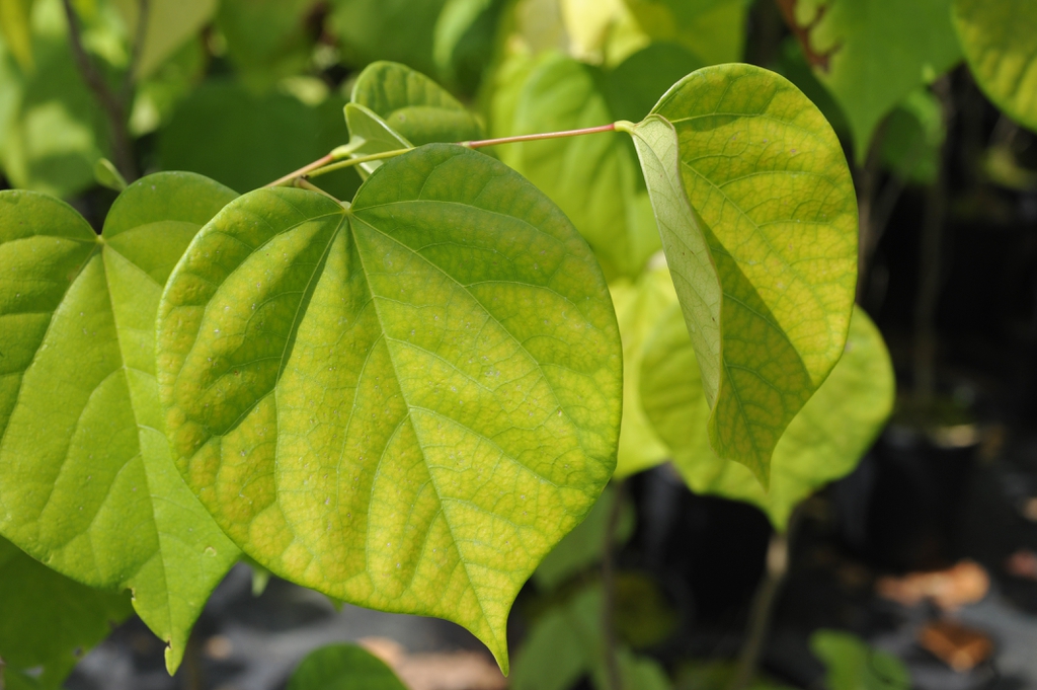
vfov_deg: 22.6
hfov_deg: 33.4
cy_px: 345
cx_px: 518
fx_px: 1727
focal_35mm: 60
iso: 640
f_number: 10
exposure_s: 1/400
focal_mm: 60
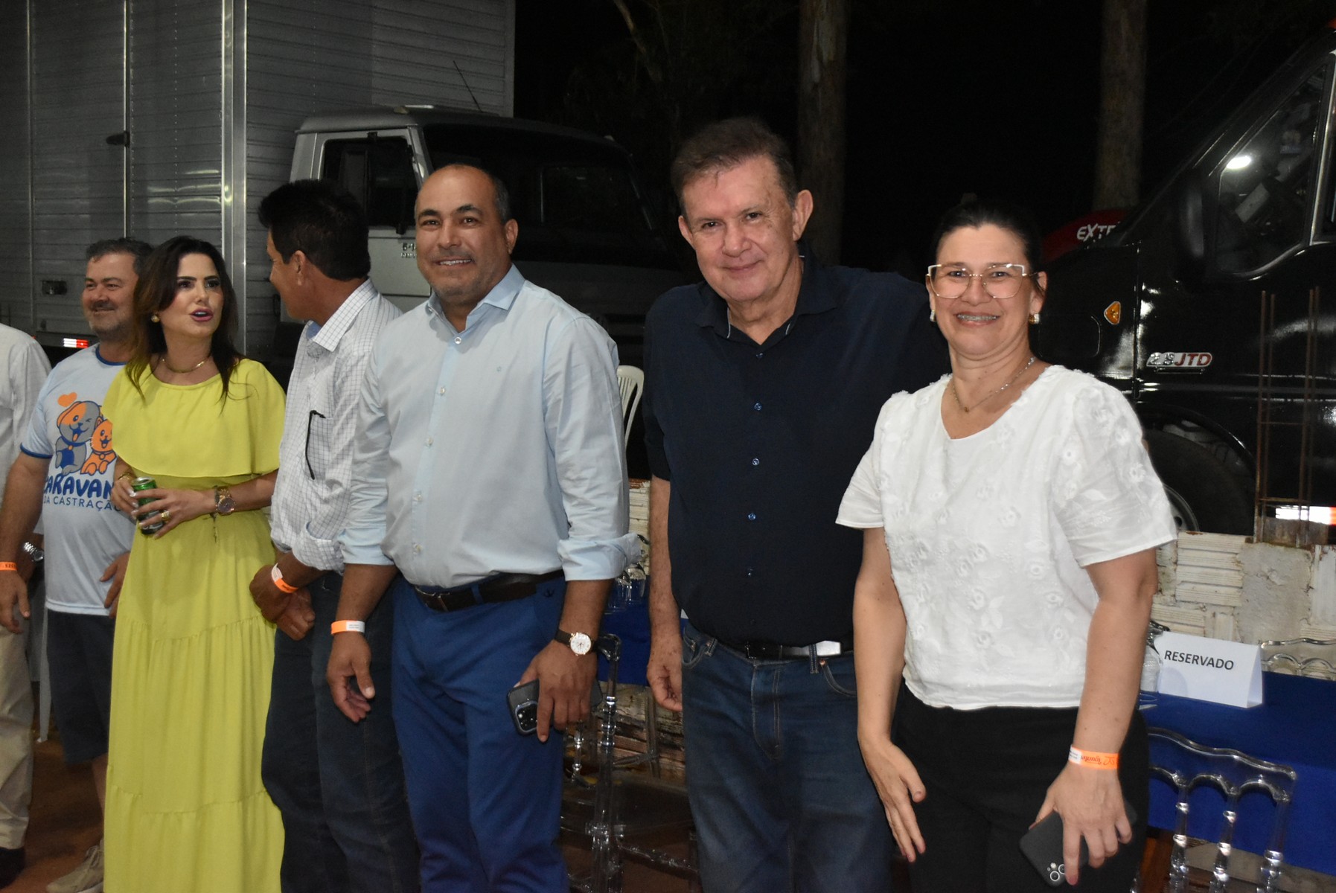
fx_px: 1616
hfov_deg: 44.9
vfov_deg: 30.9
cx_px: 668
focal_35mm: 44
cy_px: 446
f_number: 5
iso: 5000
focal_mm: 29
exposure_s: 1/80
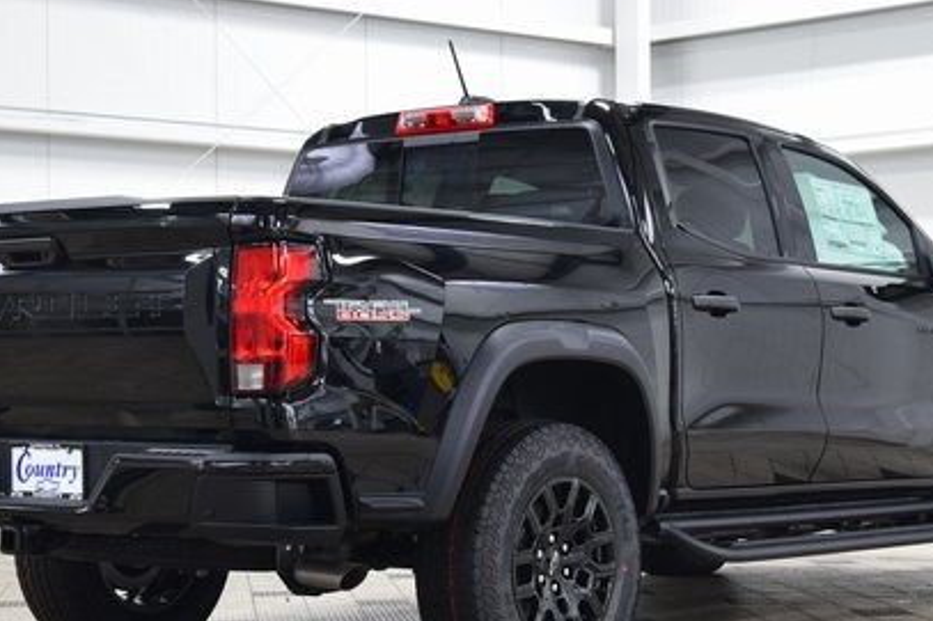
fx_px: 2202
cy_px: 379
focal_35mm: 85
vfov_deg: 16.0
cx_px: 472
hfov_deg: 23.9
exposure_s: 1/15
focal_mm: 36
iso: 800
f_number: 6.3
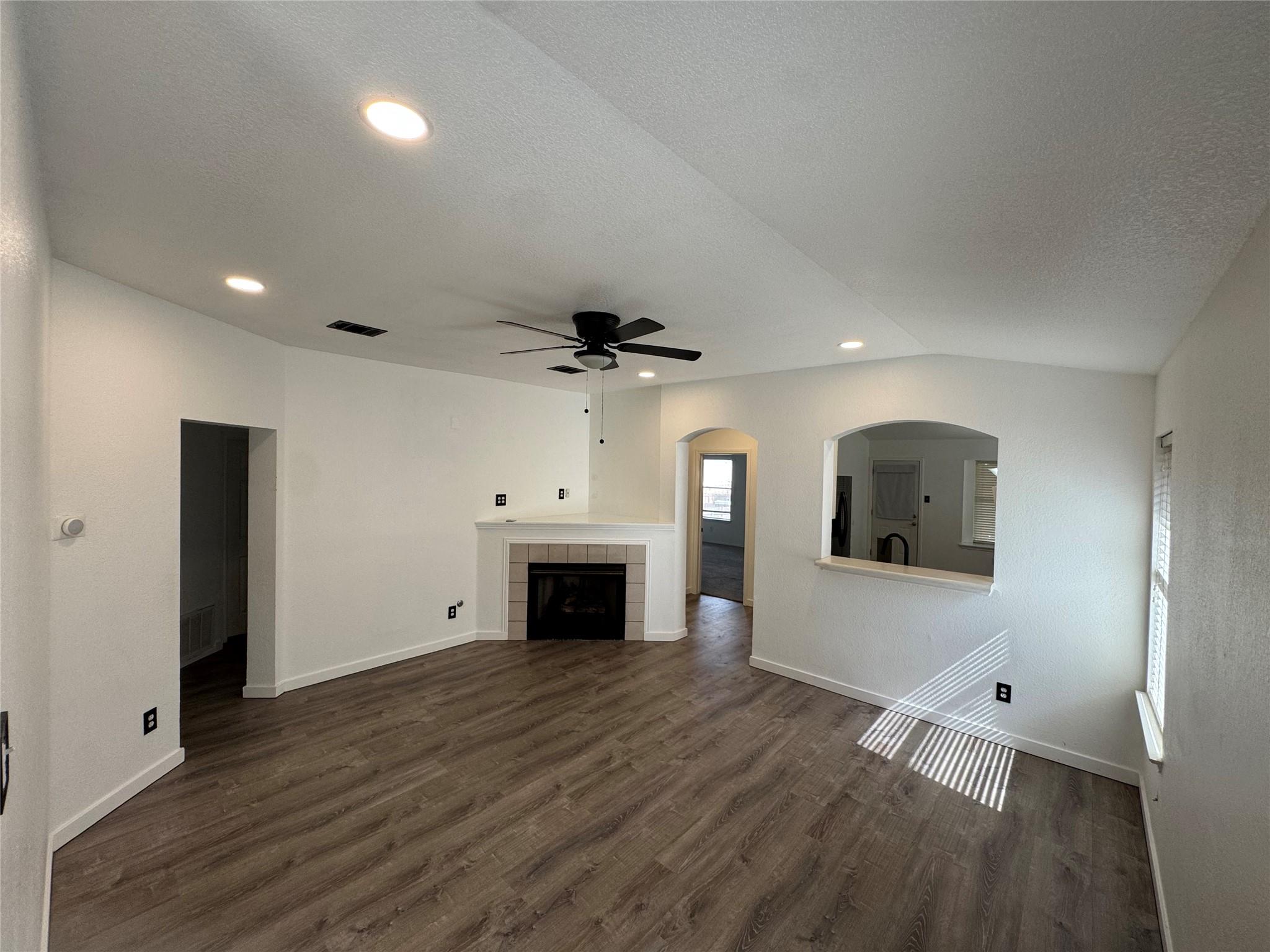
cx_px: 635
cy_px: 476
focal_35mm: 14
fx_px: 514
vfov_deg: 85.7
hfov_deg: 102.1
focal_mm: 2.22
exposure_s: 1/120
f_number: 2.2
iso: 125
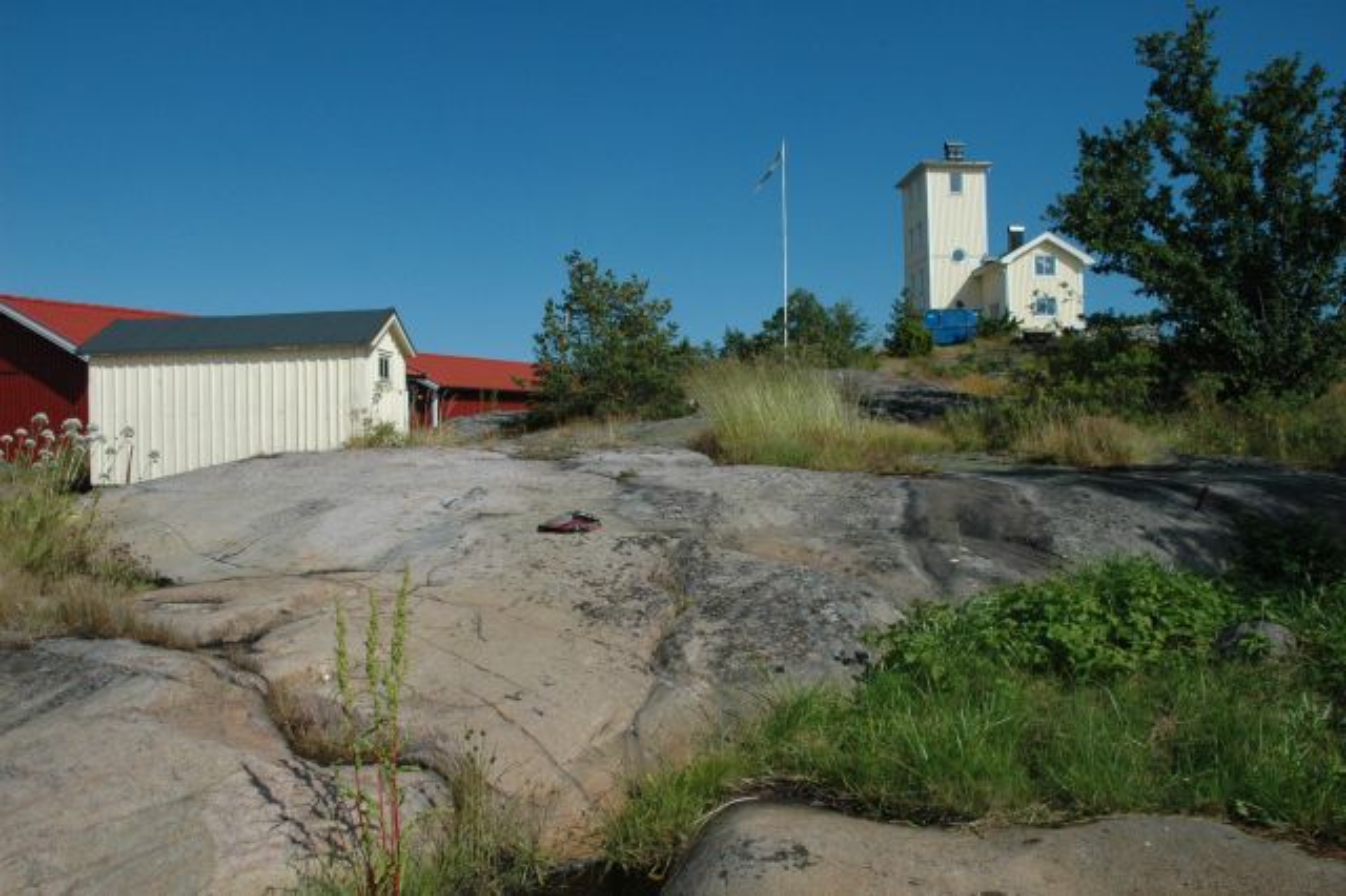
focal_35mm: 27
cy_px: 448
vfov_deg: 47.9
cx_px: 673
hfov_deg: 67.4
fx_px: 1009
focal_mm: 18
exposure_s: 1/640
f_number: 13
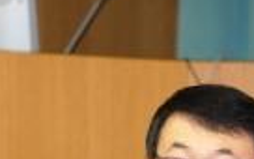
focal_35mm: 756
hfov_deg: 2.8
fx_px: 5233
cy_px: 249
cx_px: 129
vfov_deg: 1.7
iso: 1100
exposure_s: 1/60
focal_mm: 150
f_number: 4.5
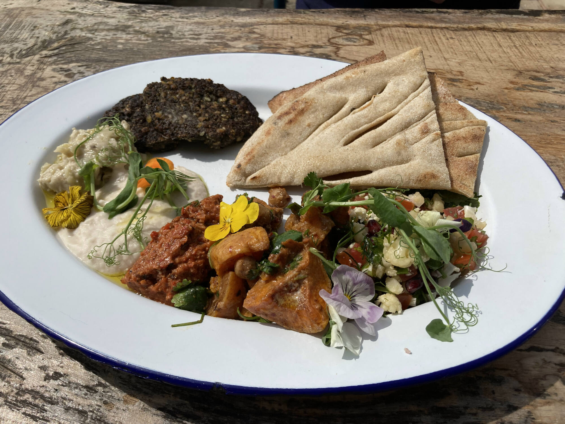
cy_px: 212
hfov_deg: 63.4
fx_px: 457
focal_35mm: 28
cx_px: 282
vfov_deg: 49.7
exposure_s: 1/4878
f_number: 1.8
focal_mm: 3.99
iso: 25
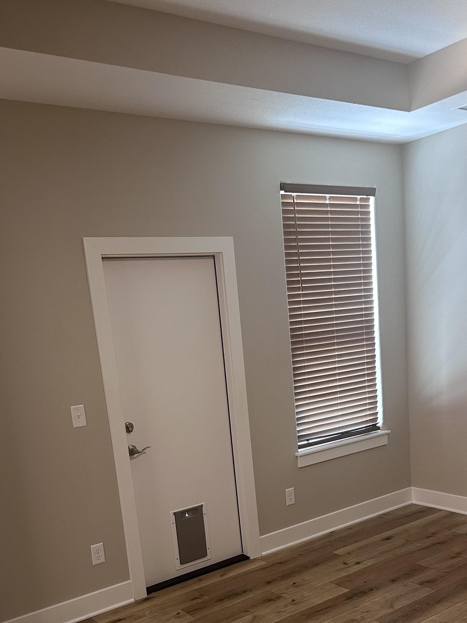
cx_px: 244
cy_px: 460
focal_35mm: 36
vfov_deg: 49.5
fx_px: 648
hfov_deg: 39.6
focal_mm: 6.86
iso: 320
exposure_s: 1/60
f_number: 1.78
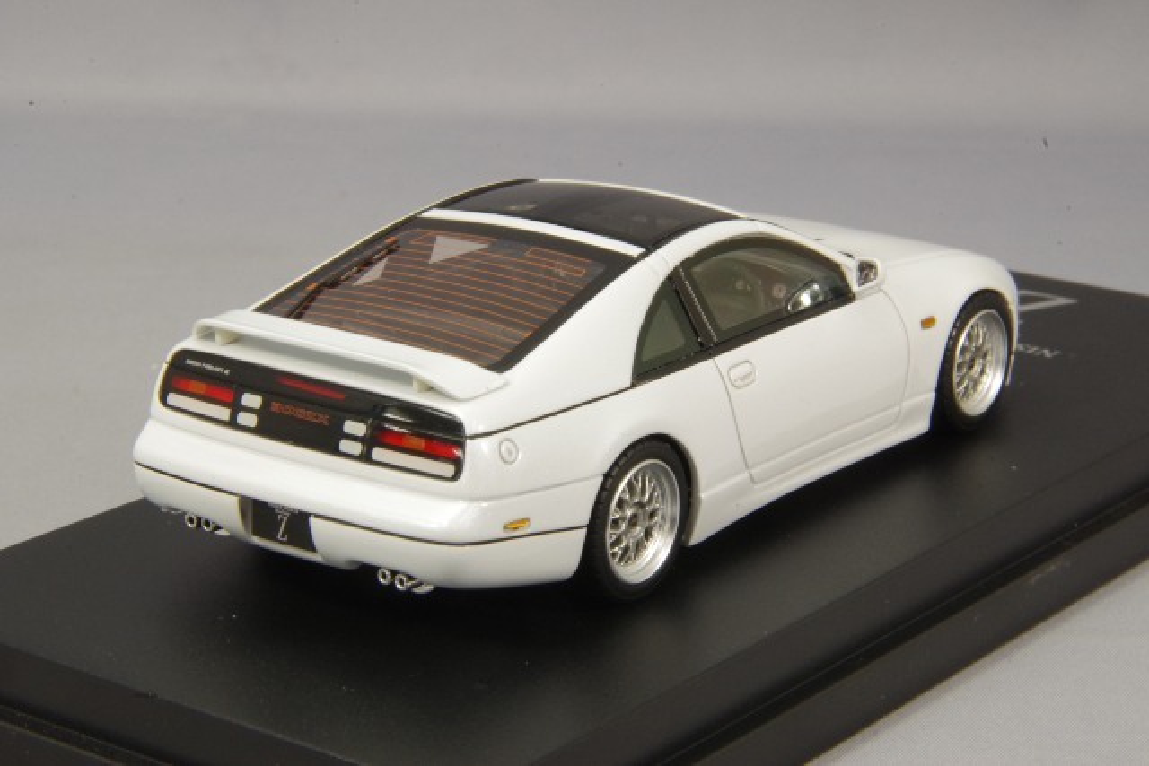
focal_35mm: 112
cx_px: 574
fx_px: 3575
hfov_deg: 18.3
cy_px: 383
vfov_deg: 12.2
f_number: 32
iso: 800
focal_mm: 75
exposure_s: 1/3.33
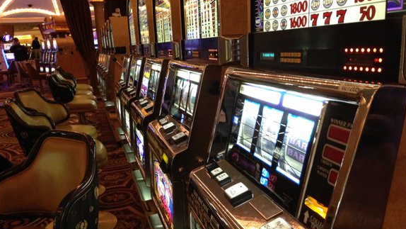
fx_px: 398
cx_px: 203
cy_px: 152
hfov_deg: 54.0
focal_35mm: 37
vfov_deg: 31.8
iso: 400
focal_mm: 4.13
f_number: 2.4
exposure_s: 1/20
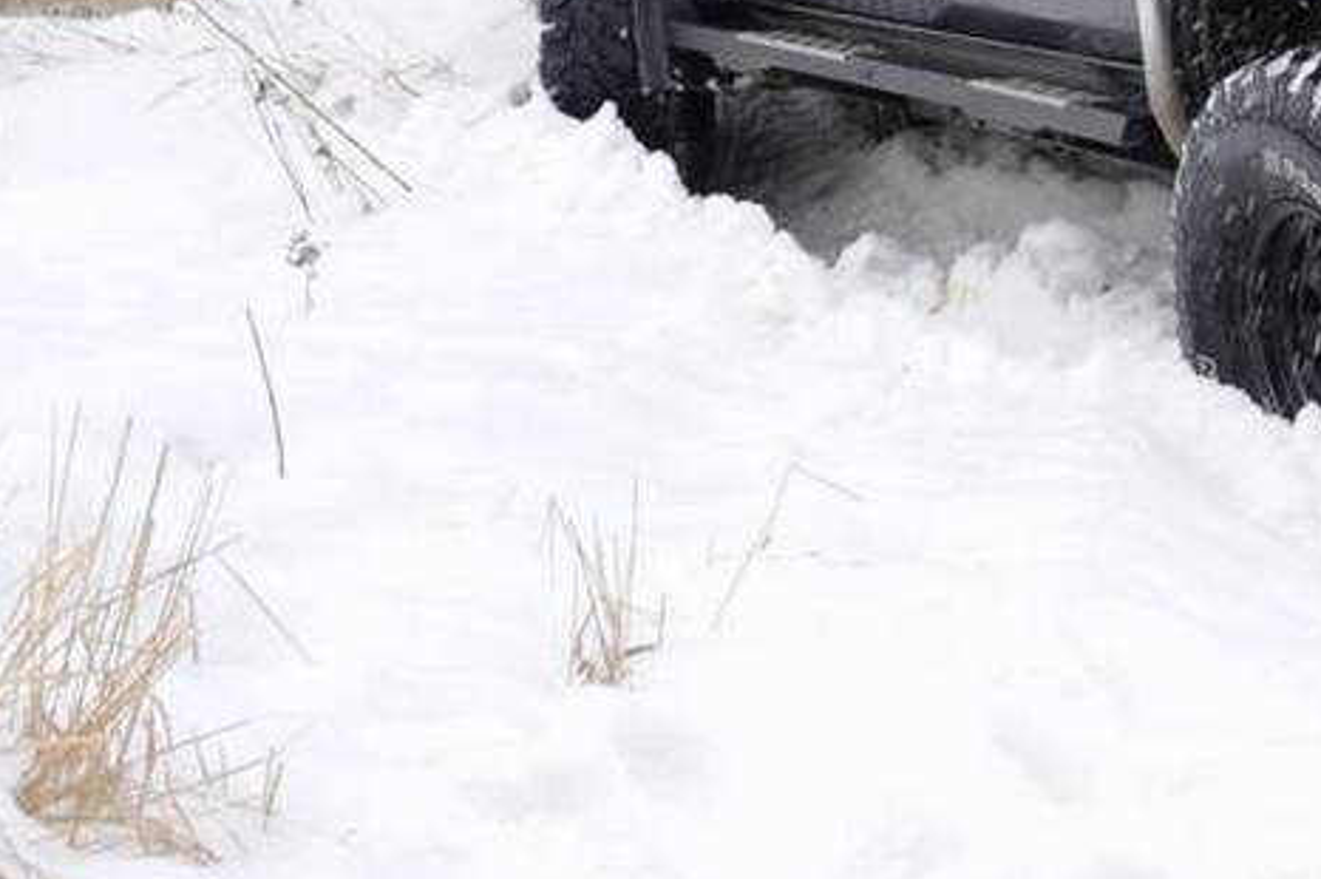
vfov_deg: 12.9
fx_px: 3777
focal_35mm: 103
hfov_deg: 19.1
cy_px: -181
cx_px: 1423
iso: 400
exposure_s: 1/80
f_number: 8
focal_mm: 40
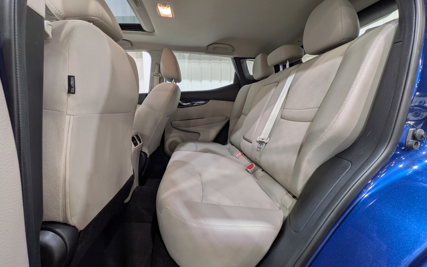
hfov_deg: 101.5
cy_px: 133
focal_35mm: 15
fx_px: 175
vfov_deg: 74.8
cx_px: 213
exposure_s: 1/25
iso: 61
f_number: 2.2
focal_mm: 1.83
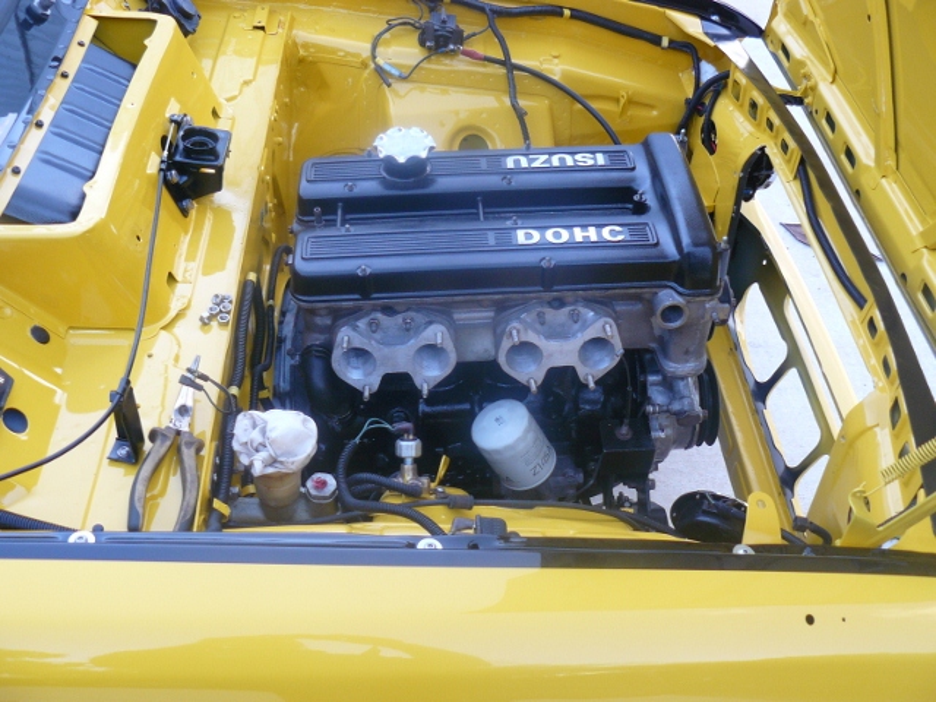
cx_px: 468
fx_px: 973
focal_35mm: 36
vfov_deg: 39.7
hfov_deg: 51.4
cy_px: 351
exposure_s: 1/30
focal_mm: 6
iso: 160
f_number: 2.8
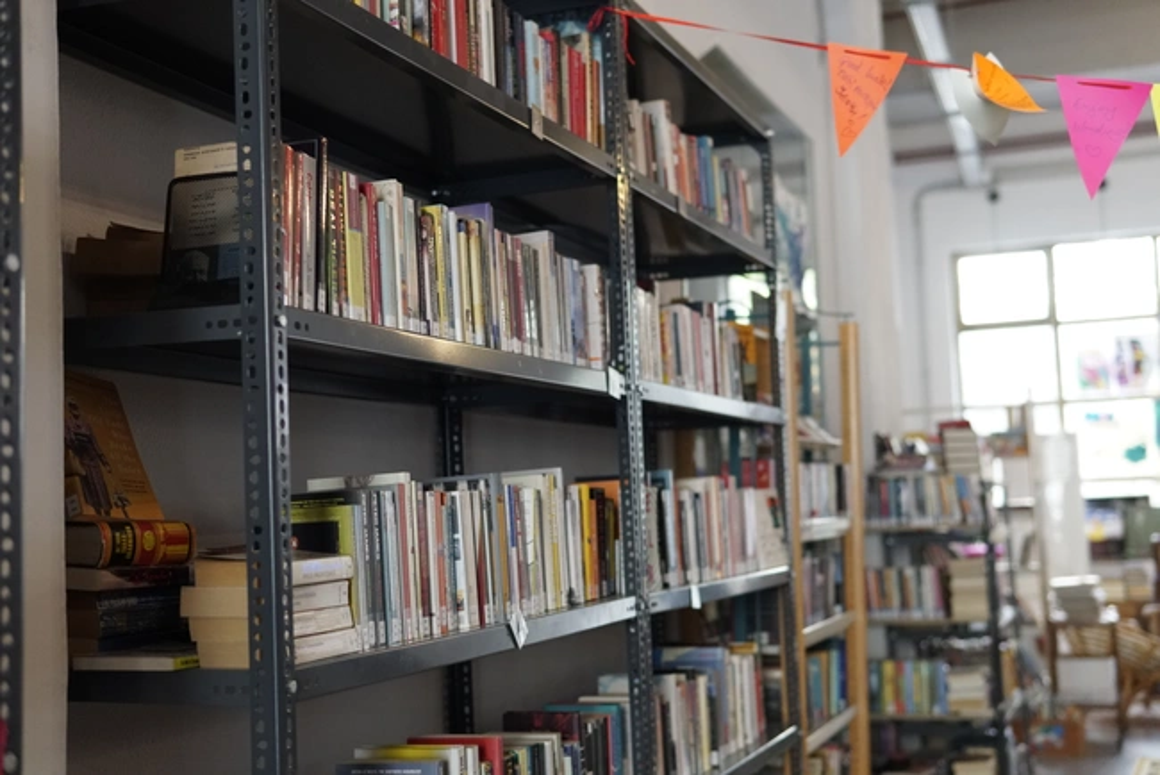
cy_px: 388
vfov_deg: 29.9
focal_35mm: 45
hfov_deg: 43.6
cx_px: 580
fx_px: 1451
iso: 1250
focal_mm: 30
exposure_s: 1/160
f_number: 2
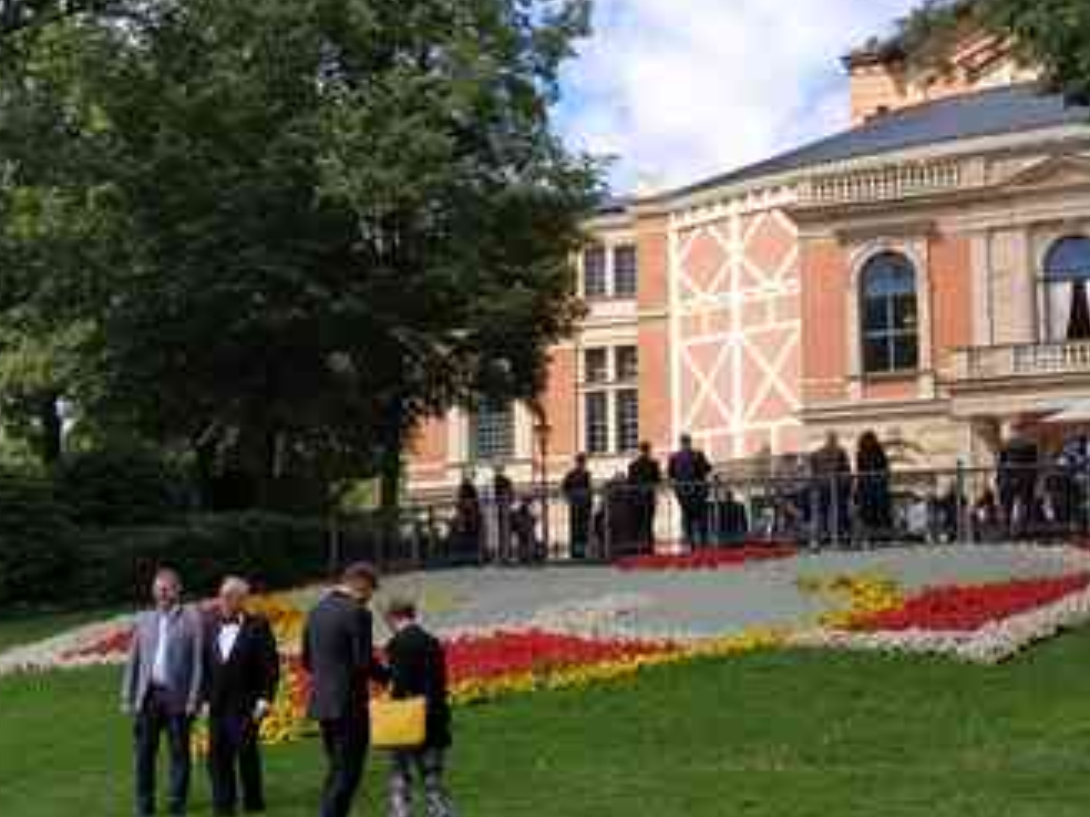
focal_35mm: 65
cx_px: 678
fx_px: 2047
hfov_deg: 29.7
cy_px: 389
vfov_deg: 22.6
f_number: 1.9
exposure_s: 1/2304
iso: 200
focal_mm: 3.9
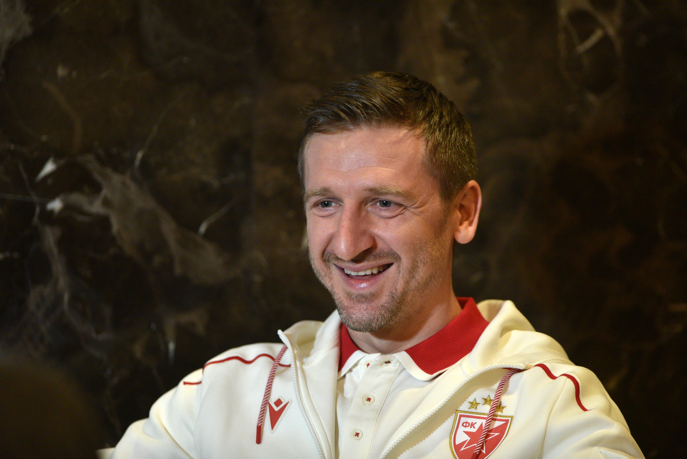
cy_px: 230
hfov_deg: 6.9
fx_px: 5727
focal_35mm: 300
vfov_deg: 4.6
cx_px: 344
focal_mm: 300
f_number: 2.8
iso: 2000
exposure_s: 1/250
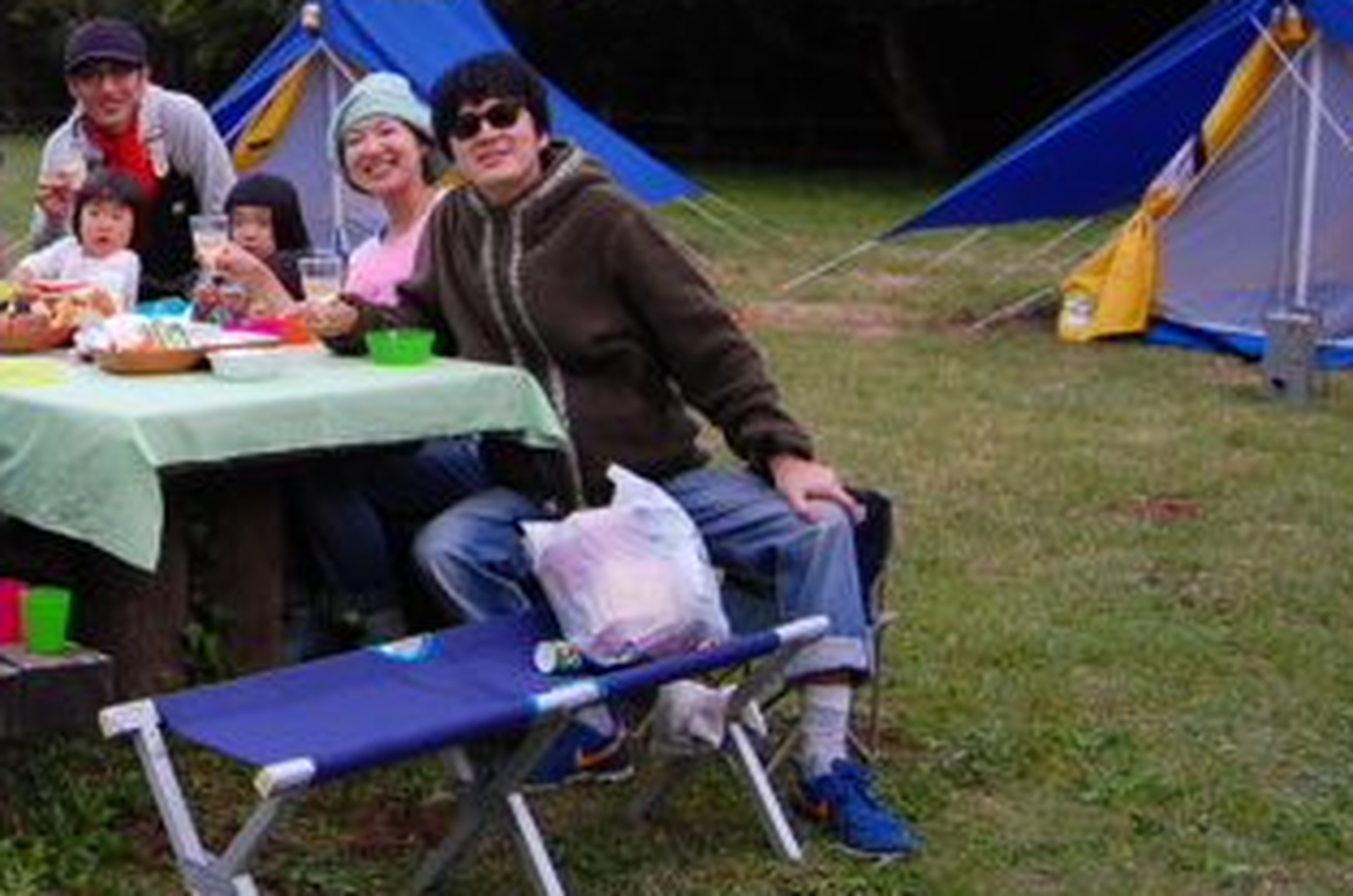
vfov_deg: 24.3
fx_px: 2063
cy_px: 233
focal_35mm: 55
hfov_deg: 33.5
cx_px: 30
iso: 400
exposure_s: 1/50
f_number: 4.5
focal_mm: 18
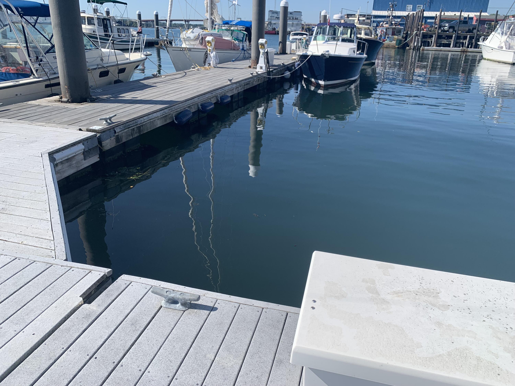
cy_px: 193
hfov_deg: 67.3
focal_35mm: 26
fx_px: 387
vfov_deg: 53.1
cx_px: 258
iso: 25
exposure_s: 1/2545
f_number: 1.8
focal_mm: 4.25
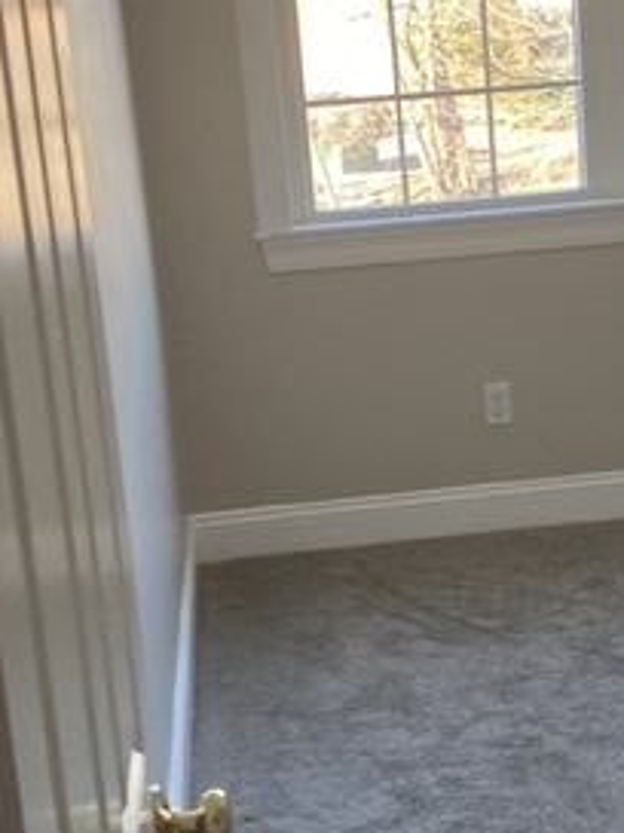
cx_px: 514
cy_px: 438
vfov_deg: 24.7
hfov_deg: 18.5
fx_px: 1899
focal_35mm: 79
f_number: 1.8
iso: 80
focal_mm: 3.99
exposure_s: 1/65
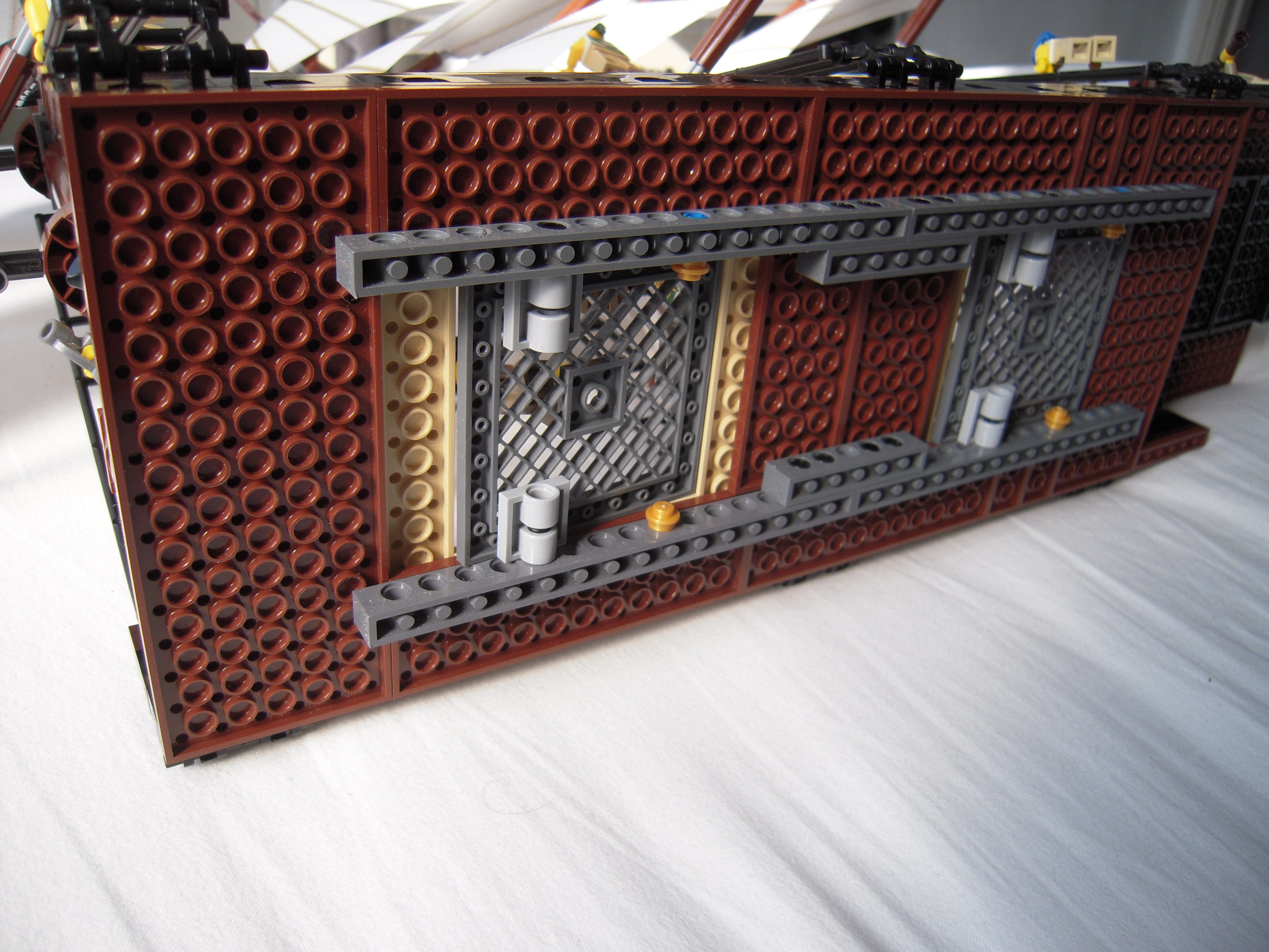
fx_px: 1026
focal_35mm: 28
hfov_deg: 63.4
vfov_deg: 49.7
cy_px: 476
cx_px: 634
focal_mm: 5
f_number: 2.7
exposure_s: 1/400
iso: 100
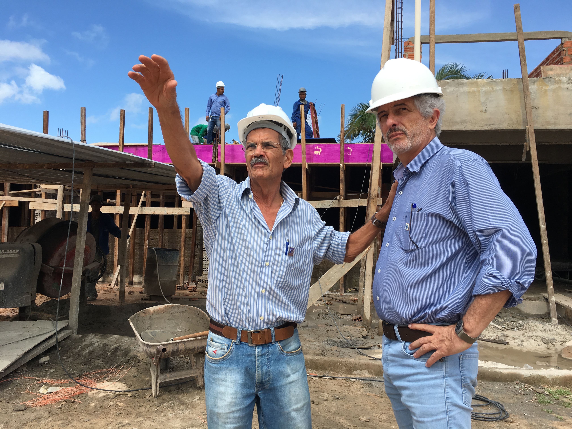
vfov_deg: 48.2
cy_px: 214
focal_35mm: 29
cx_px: 286
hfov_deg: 61.7
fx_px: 479
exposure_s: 1/1054
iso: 25
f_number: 2.2
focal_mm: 4.15
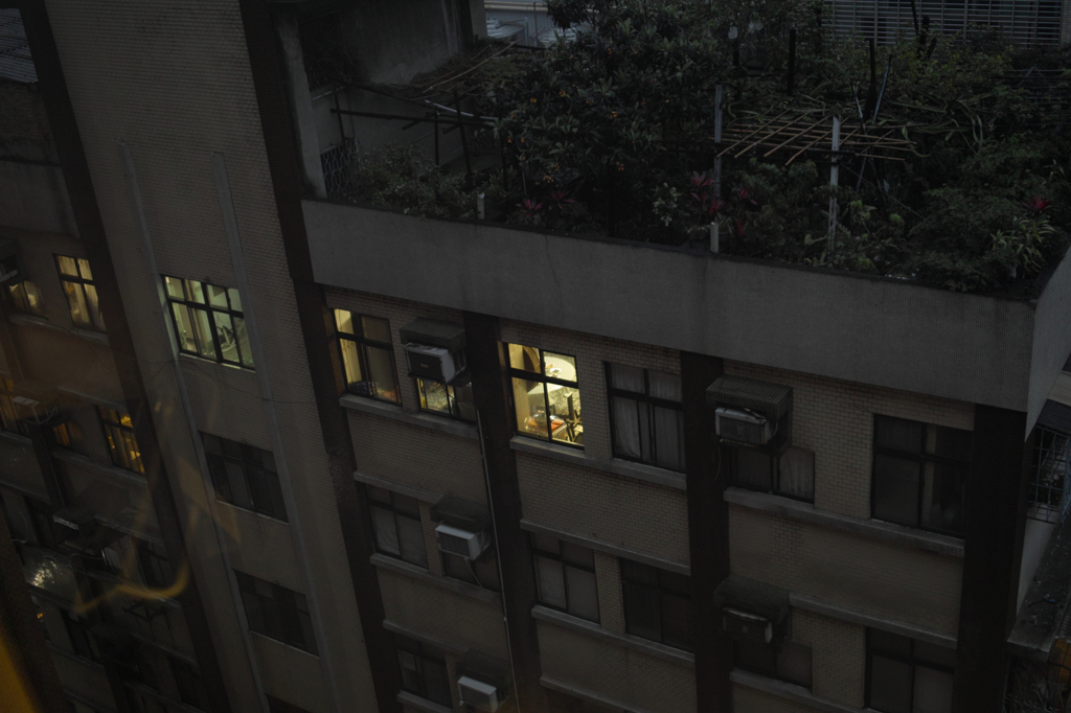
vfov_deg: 32.6
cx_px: 536
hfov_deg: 47.4
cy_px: 356
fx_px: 1219
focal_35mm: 41
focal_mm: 24.2
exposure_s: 1/2.5
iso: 200
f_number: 2.8
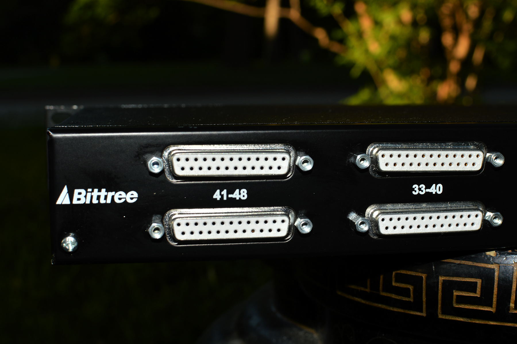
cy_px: 172
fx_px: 753
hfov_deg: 37.9
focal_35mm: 52
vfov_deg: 25.7
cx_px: 258
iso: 100
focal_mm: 35
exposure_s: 1/60
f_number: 8
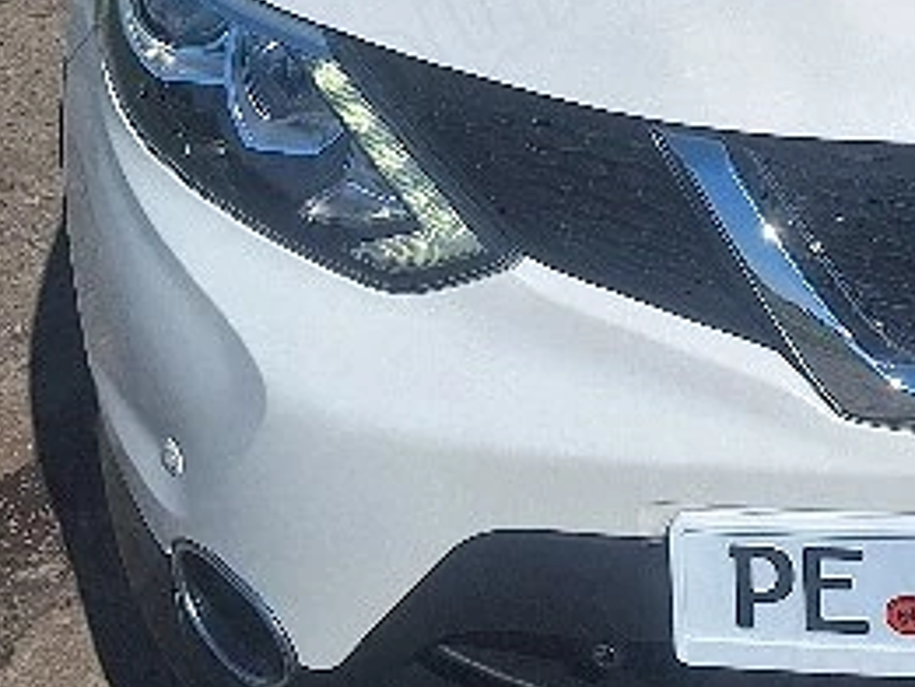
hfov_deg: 21.4
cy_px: -109
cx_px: 929
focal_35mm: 88
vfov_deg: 16.2
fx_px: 2327
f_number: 1.8
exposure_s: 1/10000
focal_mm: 5.54
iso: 40
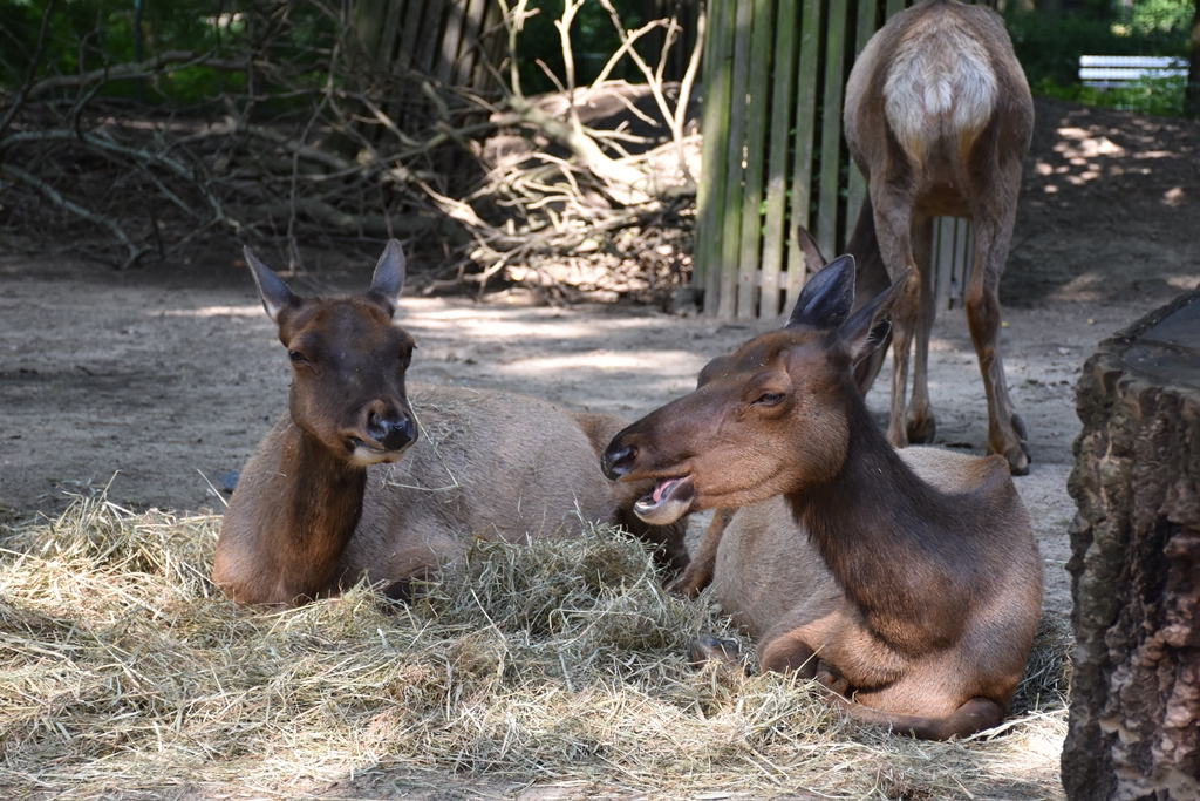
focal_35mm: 93
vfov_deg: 14.7
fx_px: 3100
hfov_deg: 21.9
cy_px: 400
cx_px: 600
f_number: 5
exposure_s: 1/250
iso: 640
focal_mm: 62
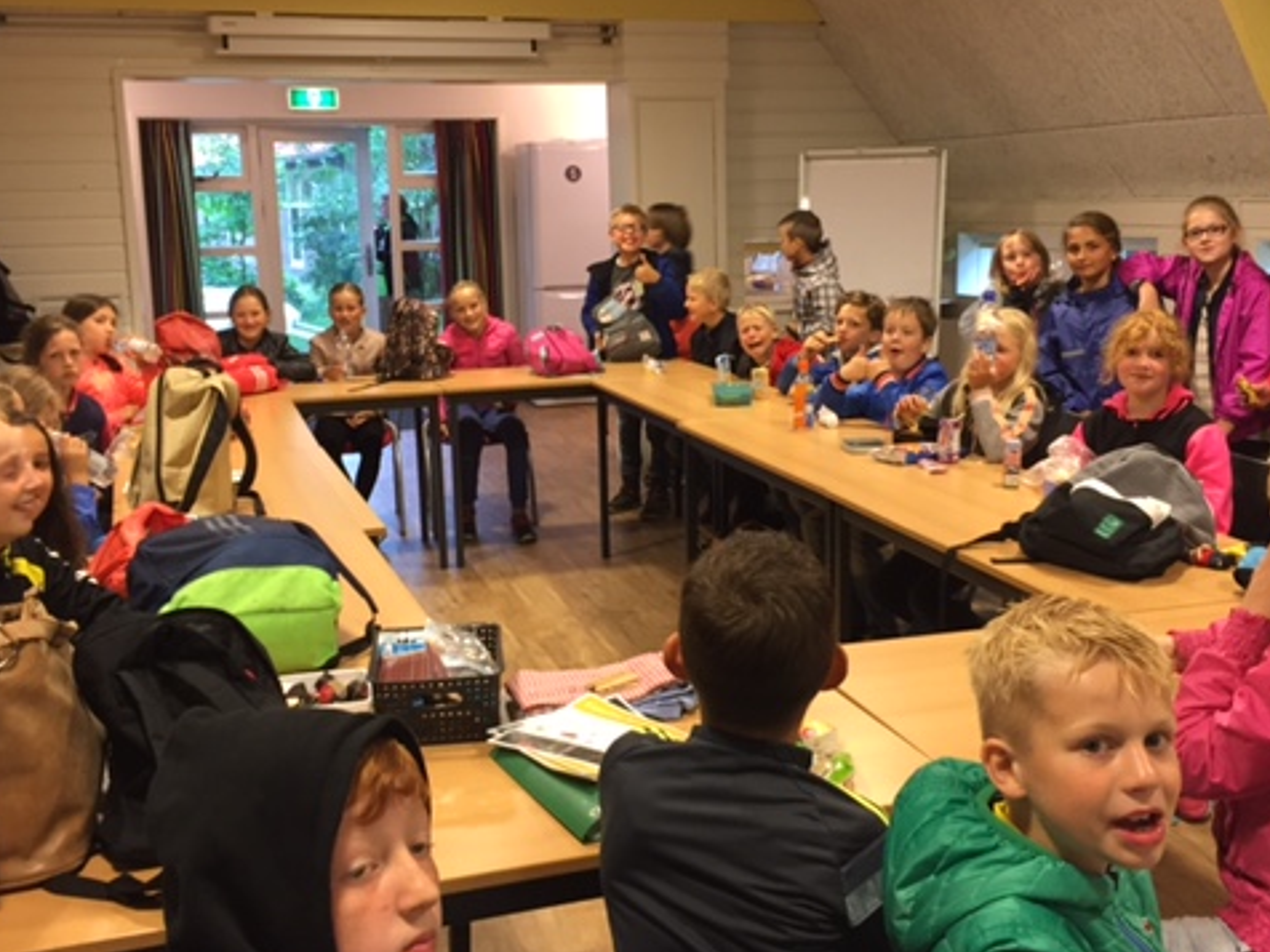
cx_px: 648
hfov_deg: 47.9
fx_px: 1431
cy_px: 432
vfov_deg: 36.8
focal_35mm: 39
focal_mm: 4.15
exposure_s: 1/33
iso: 160
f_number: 2.2
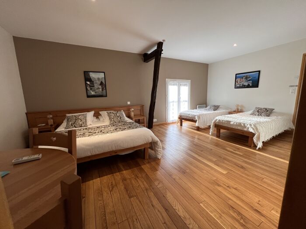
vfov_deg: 89.9
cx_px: 153
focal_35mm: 13
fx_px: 115
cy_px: 114
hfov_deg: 106.2
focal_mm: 1.57
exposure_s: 1/100
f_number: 1.8
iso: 160
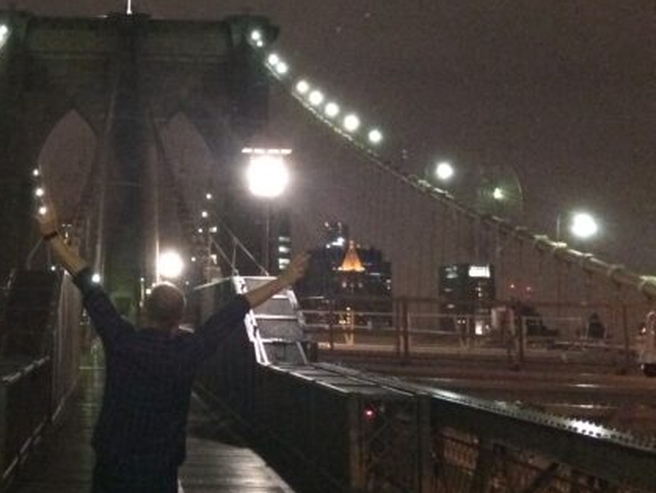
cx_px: 104
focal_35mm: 71
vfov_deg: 20.5
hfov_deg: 26.7
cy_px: 99
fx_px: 1346
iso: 800
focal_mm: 4.15
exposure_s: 1/15
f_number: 2.2
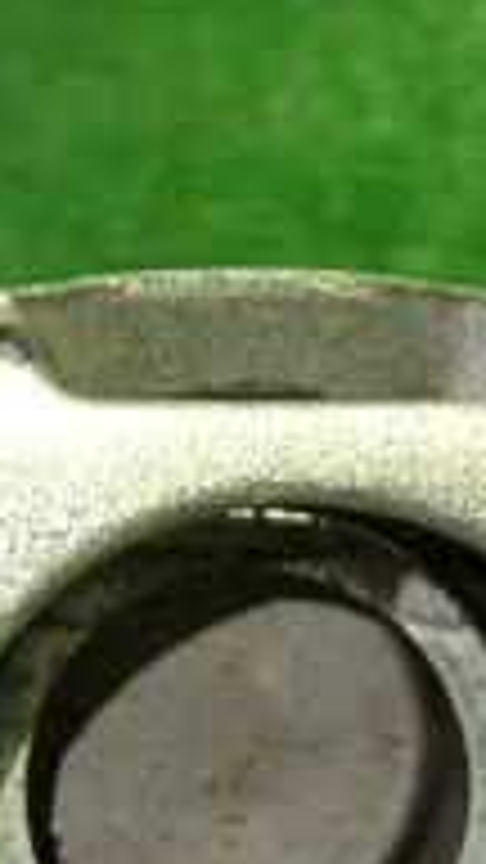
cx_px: 266
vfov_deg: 14.1
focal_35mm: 150
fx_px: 3436
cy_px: 918
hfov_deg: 8.1
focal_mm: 7.84
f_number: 2.9
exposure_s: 1/40
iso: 400
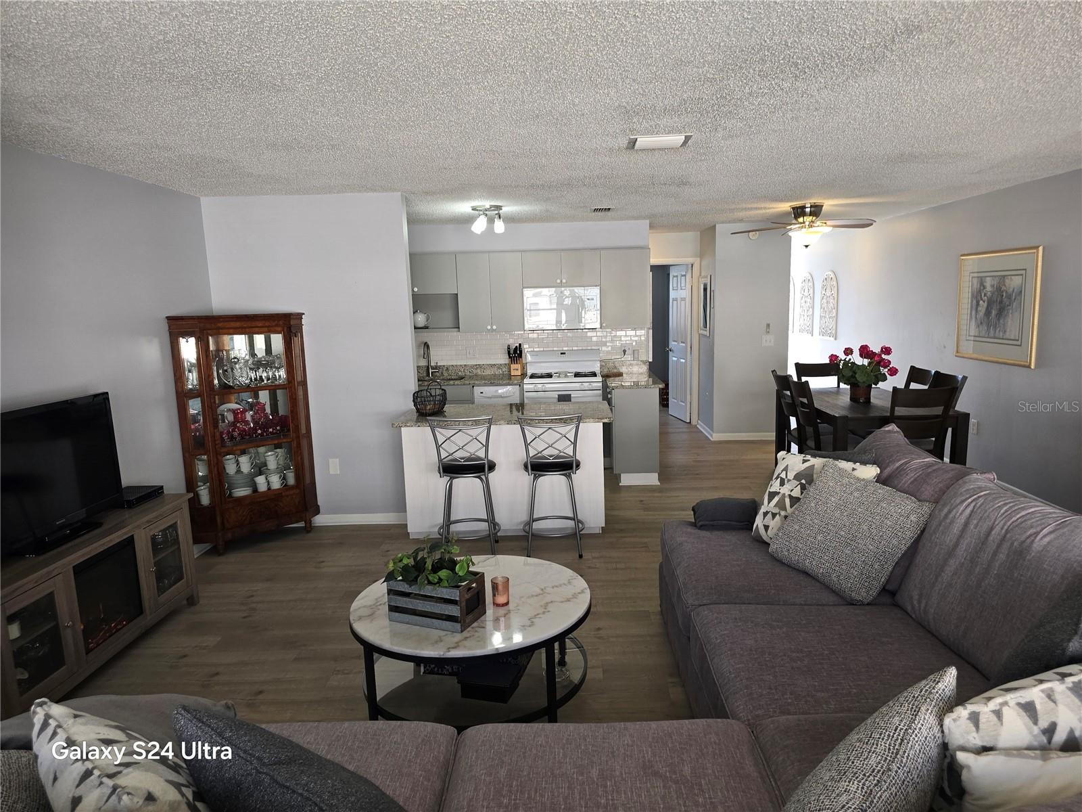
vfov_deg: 58.9
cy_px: 406
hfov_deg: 73.9
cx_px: 541
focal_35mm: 23
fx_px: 719
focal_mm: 6.3
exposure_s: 1/60
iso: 40
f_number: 1.7
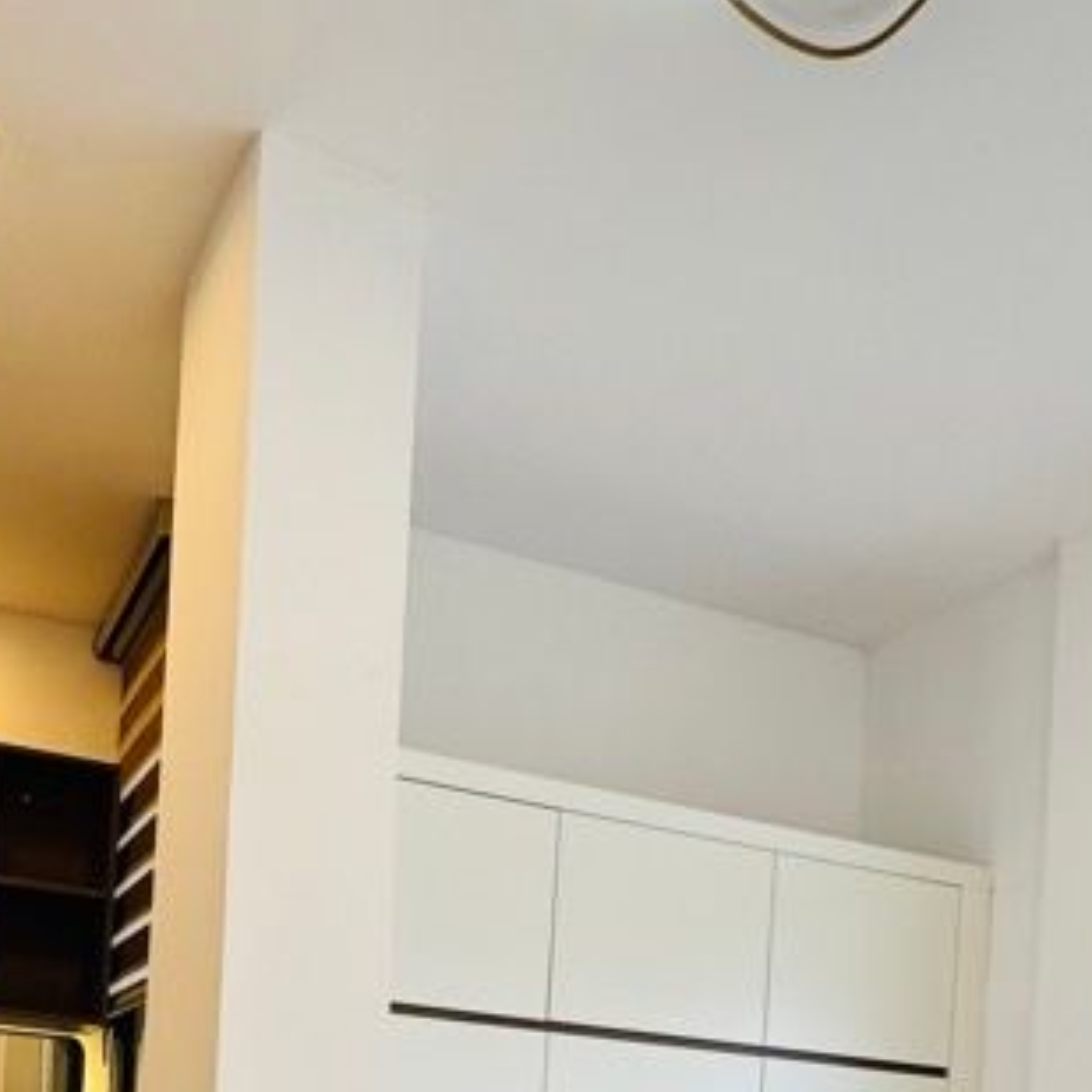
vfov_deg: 35.0
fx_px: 1463
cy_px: 1209
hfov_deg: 40.8
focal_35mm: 41
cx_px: 459
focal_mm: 2.22
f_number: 2.2
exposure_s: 1/99
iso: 50
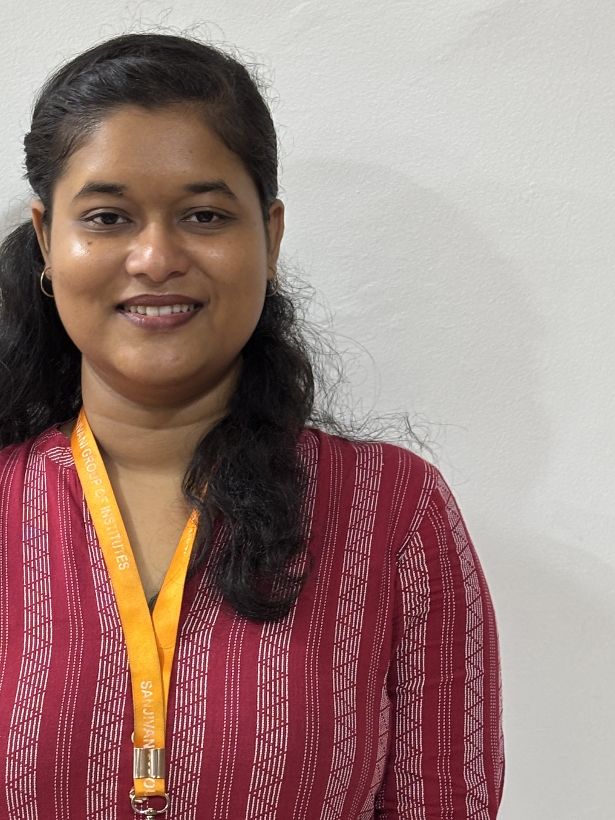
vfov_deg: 19.9
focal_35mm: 98
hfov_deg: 15.1
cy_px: 626
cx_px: 180
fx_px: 2321
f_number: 1.6
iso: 250
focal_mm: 5.96
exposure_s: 1/33
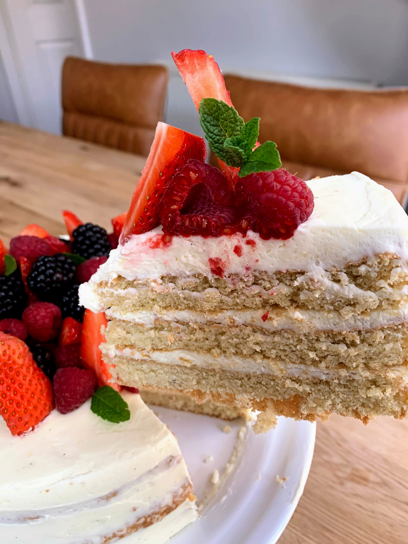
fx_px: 409
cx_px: 204
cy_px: 272
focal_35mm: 26
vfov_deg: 67.3
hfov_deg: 53.1
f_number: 1.8
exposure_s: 1/121
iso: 100
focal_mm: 4.25
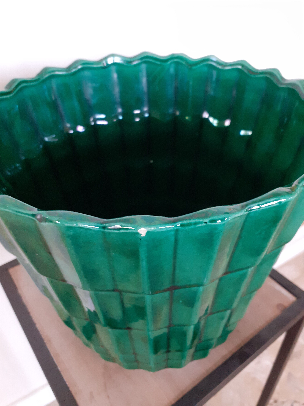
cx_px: 152
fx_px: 316
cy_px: 203
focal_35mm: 27
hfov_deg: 51.4
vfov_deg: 65.3
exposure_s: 1/25
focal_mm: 3.6
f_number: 1.9
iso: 250
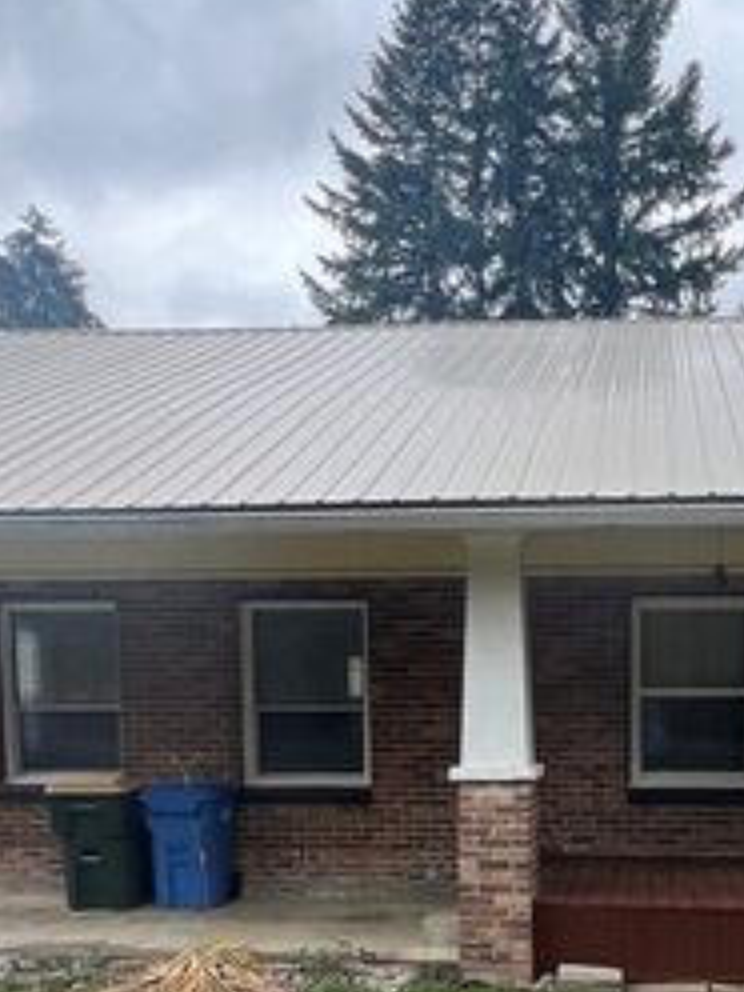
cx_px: 576
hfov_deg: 39.4
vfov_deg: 49.5
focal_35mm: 35
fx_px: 1003
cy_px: 798
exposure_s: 1/99
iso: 32
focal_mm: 1.57
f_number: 1.8
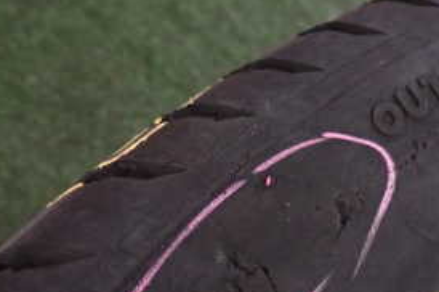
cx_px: 335
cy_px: 292
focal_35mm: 57
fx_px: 694
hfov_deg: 34.3
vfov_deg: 22.8
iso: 640
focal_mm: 4.5
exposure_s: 1/30
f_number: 2
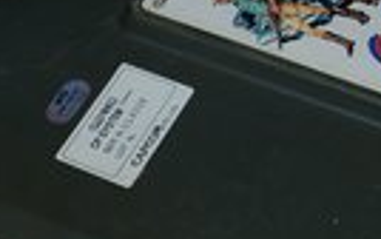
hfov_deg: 15.2
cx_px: 91
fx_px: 1424
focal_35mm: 137
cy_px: 108
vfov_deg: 9.6
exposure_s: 1/125
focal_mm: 30
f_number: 5.6
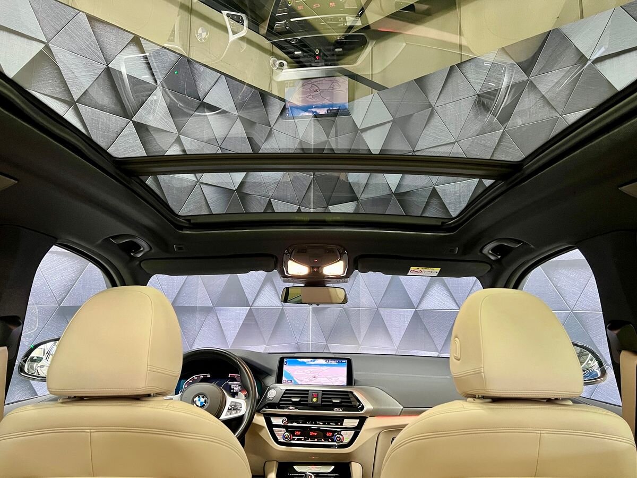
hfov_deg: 67.3
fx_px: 478
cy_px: 239
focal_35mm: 26
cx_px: 318
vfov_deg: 53.1
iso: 640
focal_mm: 5.7
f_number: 1.5
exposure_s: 1/35
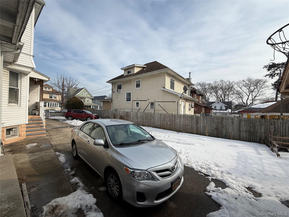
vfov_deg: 85.7
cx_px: 144
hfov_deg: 102.1
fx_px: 117
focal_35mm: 14
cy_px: 108
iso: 50
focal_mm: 2.22
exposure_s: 1/2092
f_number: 2.2
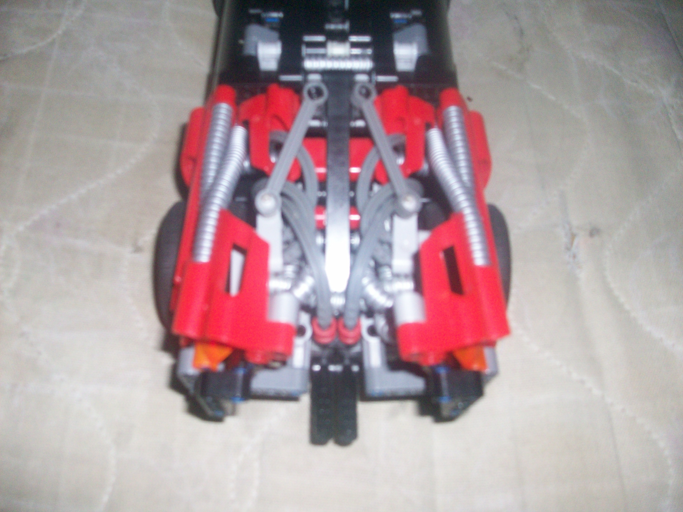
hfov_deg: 54.0
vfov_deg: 41.8
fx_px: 671
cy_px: 256
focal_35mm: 34
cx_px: 342
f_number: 2.8
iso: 160
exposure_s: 1/60
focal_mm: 5.7
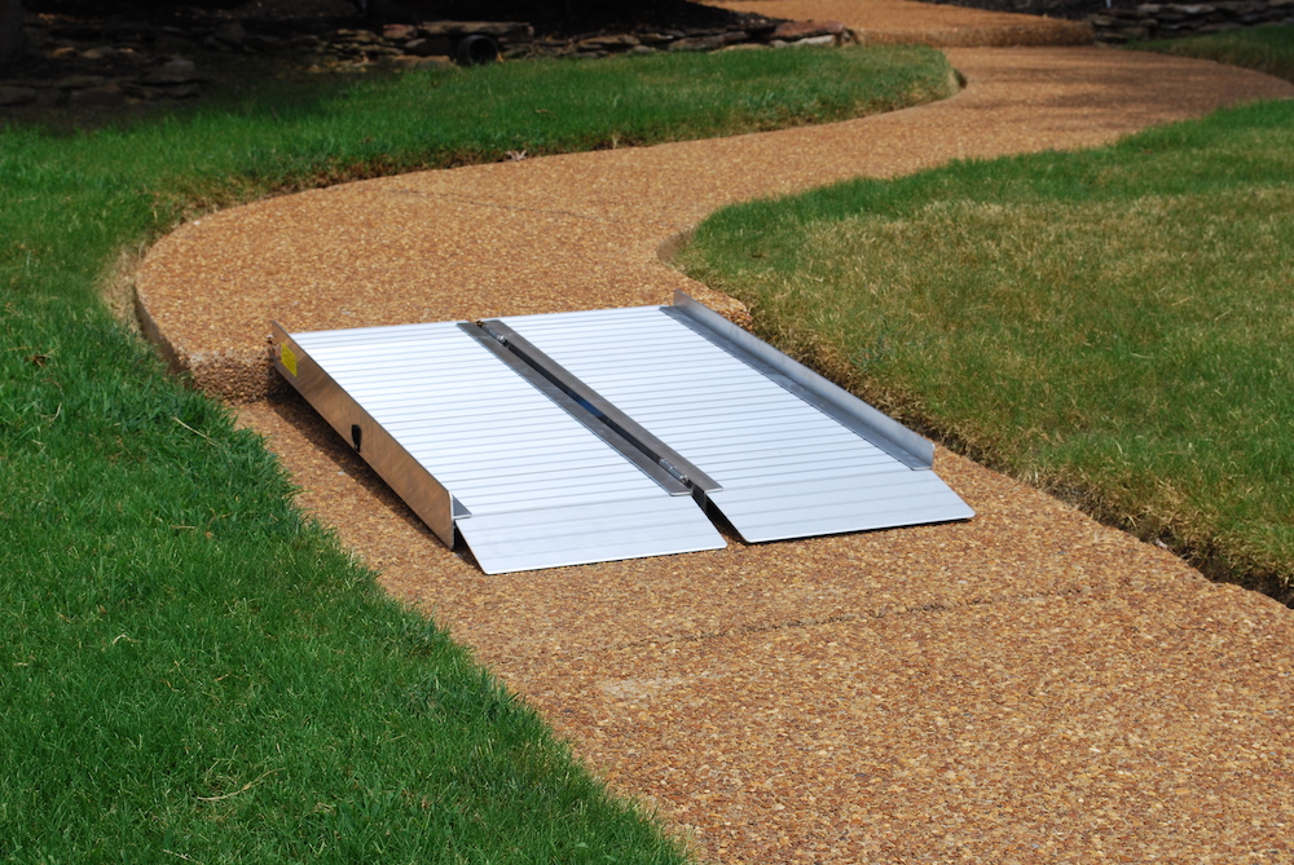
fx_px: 2591
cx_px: 647
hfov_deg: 28.0
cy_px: 432
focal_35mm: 72
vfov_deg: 19.0
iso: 200
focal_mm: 48
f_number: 10
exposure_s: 1/400
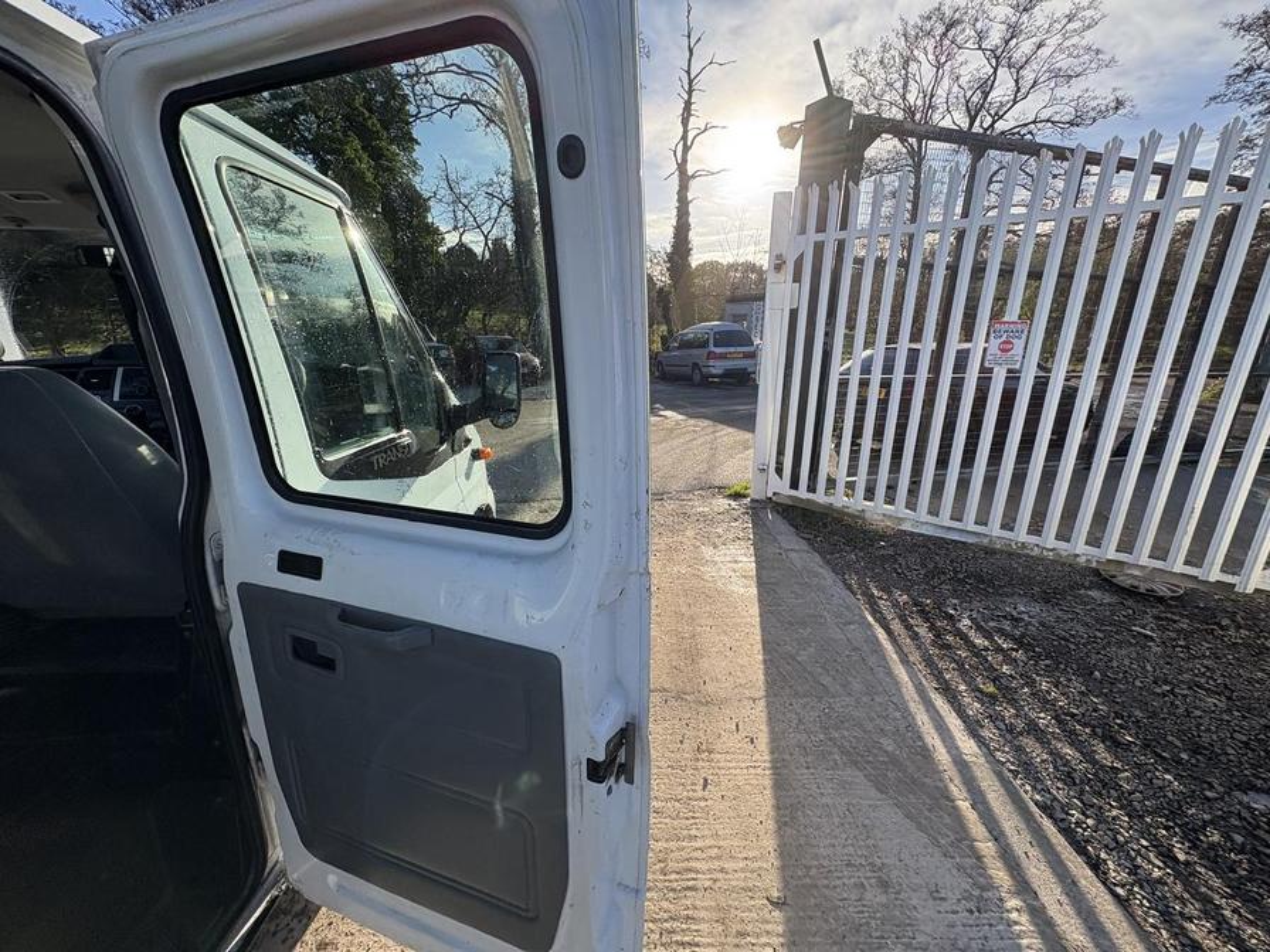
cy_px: 476
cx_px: 635
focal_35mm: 14
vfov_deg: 85.7
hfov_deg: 102.1
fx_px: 514
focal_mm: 2.22
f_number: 2.2
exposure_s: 1/868
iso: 50
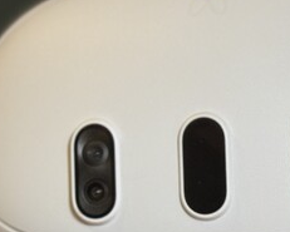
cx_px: 246
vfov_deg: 9.9
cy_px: 148
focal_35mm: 156
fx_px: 1339
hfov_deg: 12.3
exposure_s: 1/59
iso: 250
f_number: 1.78
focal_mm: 6.86
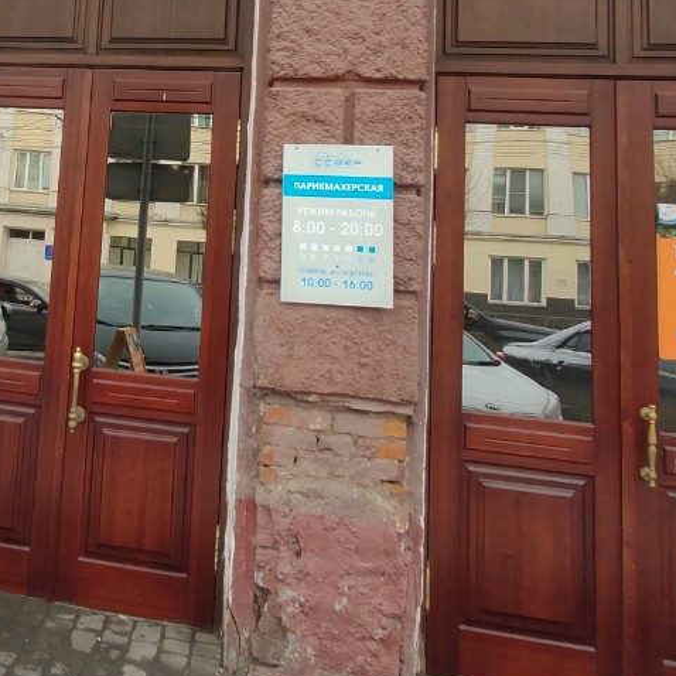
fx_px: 817
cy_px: 136
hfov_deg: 41.4
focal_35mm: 37
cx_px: 70
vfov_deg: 42.9
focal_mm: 2.04
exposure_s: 1/100
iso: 112
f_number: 2.4
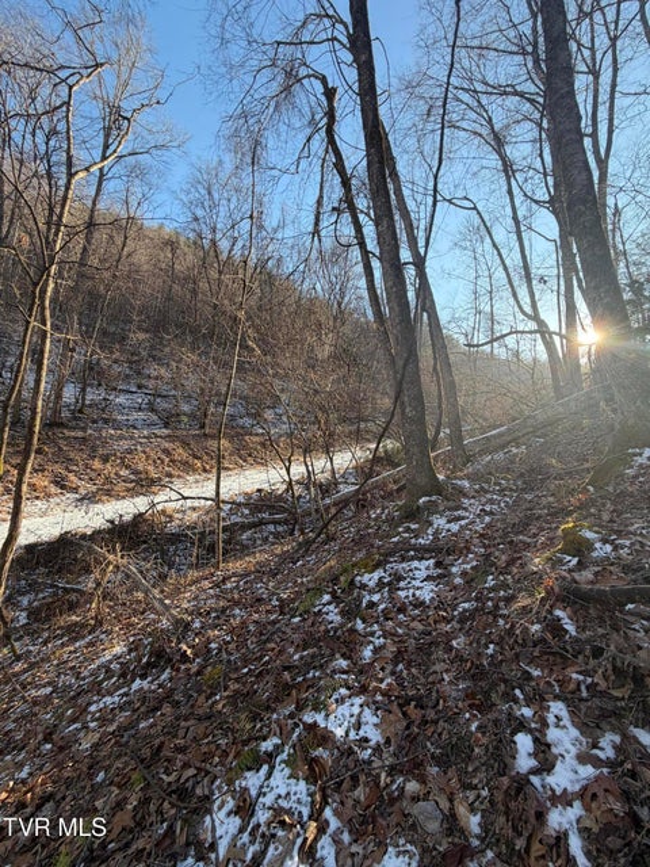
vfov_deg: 102.1
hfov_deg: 85.7
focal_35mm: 14
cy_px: 434
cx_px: 325
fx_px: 351
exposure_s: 1/400
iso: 50
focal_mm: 2.22
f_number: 2.2
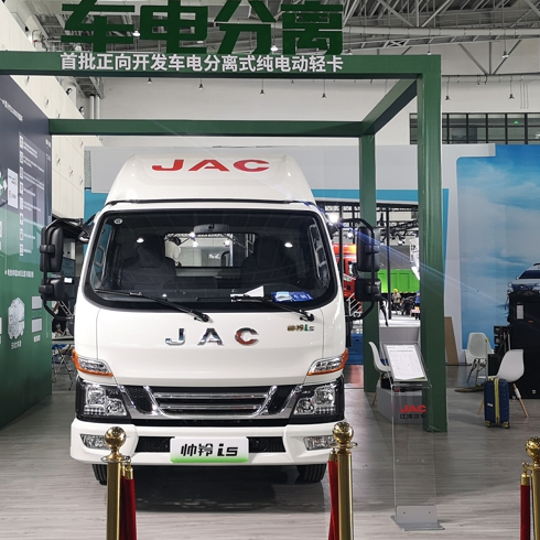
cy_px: 258
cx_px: 223
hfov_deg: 42.7
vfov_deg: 42.8
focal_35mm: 39
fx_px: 688
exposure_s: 1/50
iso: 80
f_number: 1.8
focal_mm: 5.58
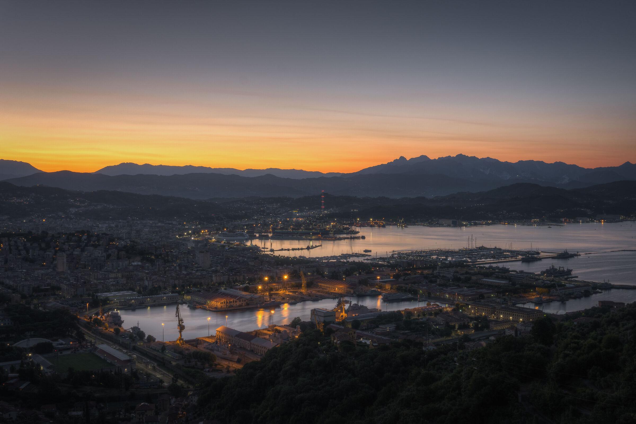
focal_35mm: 38
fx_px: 662
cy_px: 212
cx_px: 318
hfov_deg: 51.3
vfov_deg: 35.5
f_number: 11
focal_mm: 25
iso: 100
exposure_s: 1.3
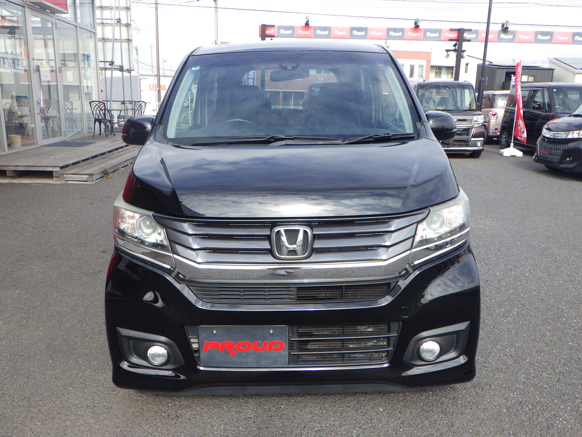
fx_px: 471
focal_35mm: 28
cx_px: 291
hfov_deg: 63.4
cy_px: 218
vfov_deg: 49.7
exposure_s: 1/400
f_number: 4.2
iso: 125
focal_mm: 5
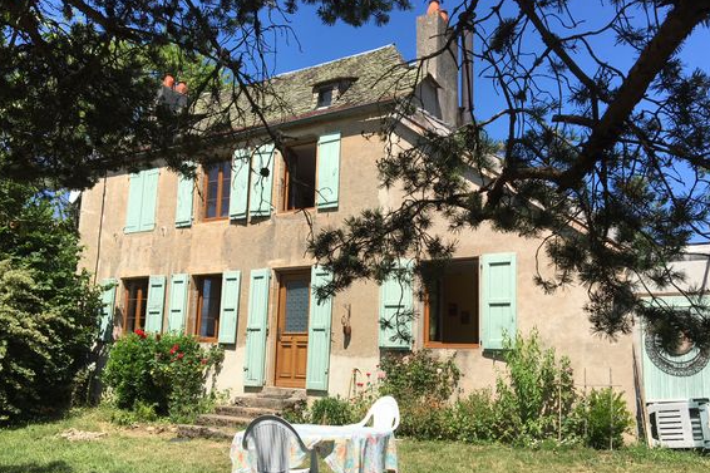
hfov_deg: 58.7
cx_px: 366
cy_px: 268
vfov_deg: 41.0
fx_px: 631
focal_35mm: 32
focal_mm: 4.15
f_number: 2.2
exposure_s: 1/1637
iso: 25
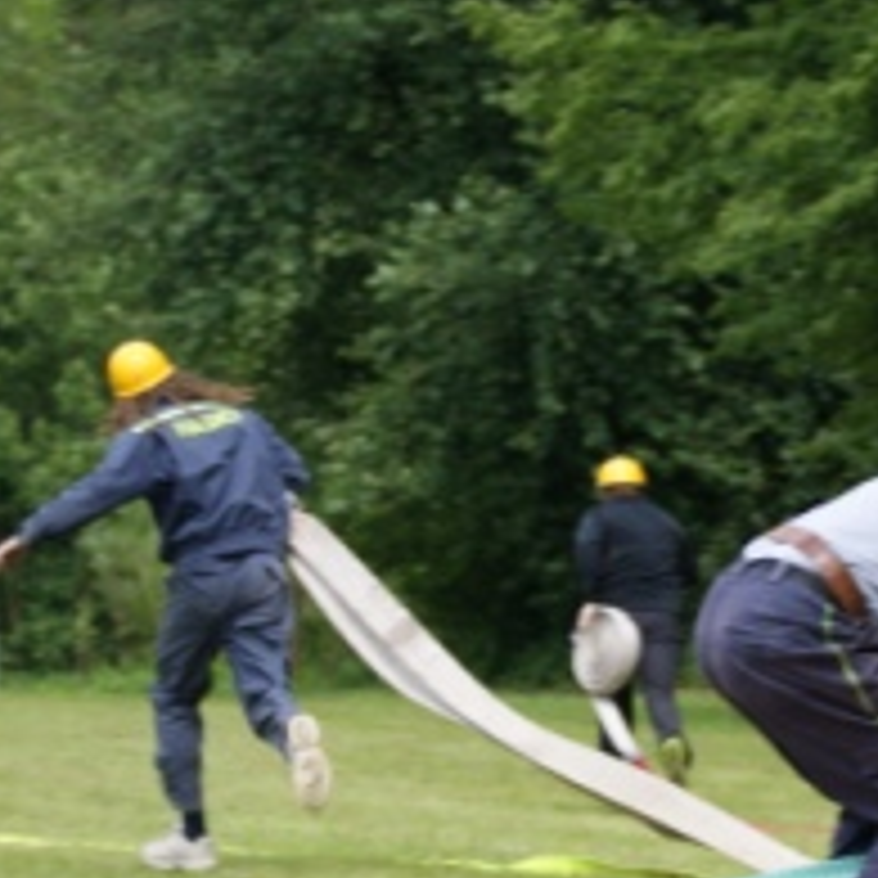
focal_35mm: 205
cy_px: 576
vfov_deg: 8.5
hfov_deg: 8.5
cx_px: 554
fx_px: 5883
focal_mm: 70
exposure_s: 1/320
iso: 100
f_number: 5
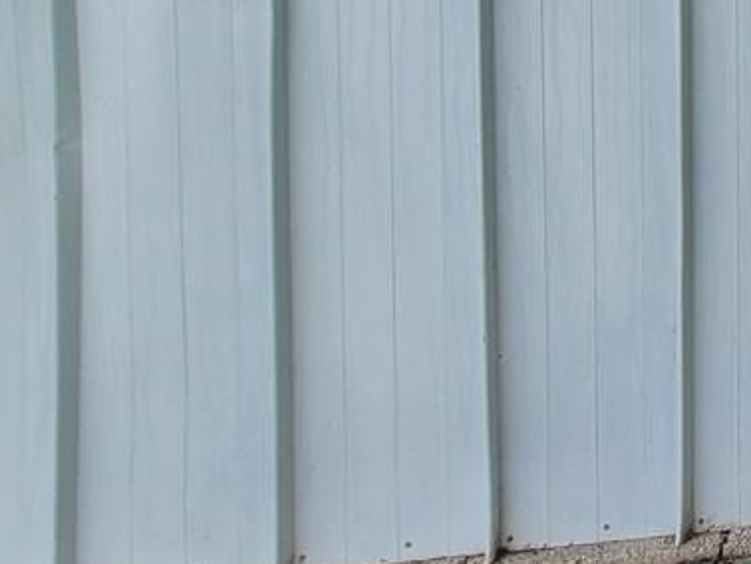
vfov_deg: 22.6
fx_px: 1194
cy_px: -238
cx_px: 1389
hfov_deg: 21.2
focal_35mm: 55
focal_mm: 2.2
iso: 50
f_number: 2.2
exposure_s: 1/838
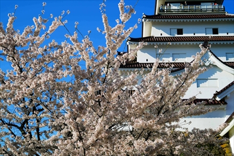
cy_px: 78
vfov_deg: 20.6
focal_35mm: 66
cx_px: 117
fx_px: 429
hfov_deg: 30.5
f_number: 8
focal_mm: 66
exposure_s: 1/320
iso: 100
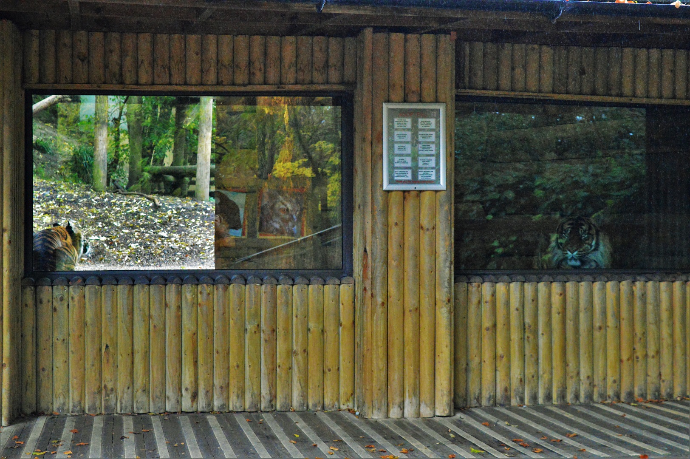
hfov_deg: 29.3
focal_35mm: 69
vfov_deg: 19.7
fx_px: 1321
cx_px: 345
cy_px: 230
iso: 6400
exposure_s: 1/160
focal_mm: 46
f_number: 7.1
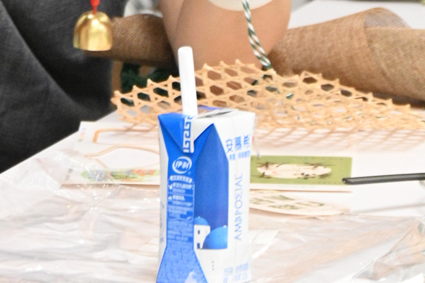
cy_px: -369
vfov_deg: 2.7
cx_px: -95
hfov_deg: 4.1
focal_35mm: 507
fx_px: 5984
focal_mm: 115
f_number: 6.3
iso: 3200
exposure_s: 1/125
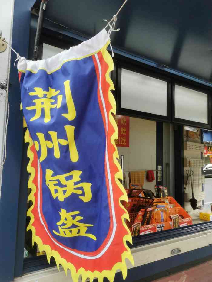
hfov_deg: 51.4
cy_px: 141
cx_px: 106
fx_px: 220
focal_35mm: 27
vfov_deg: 65.3
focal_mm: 5.58
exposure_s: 1/175
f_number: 1.8
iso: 50
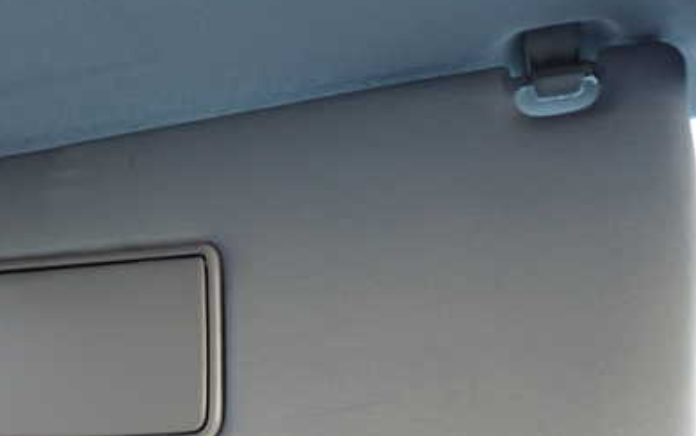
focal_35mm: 52
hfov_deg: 38.5
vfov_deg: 24.9
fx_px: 987
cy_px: 263
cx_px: 246
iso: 320
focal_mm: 5.79
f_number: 2.4
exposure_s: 1/30
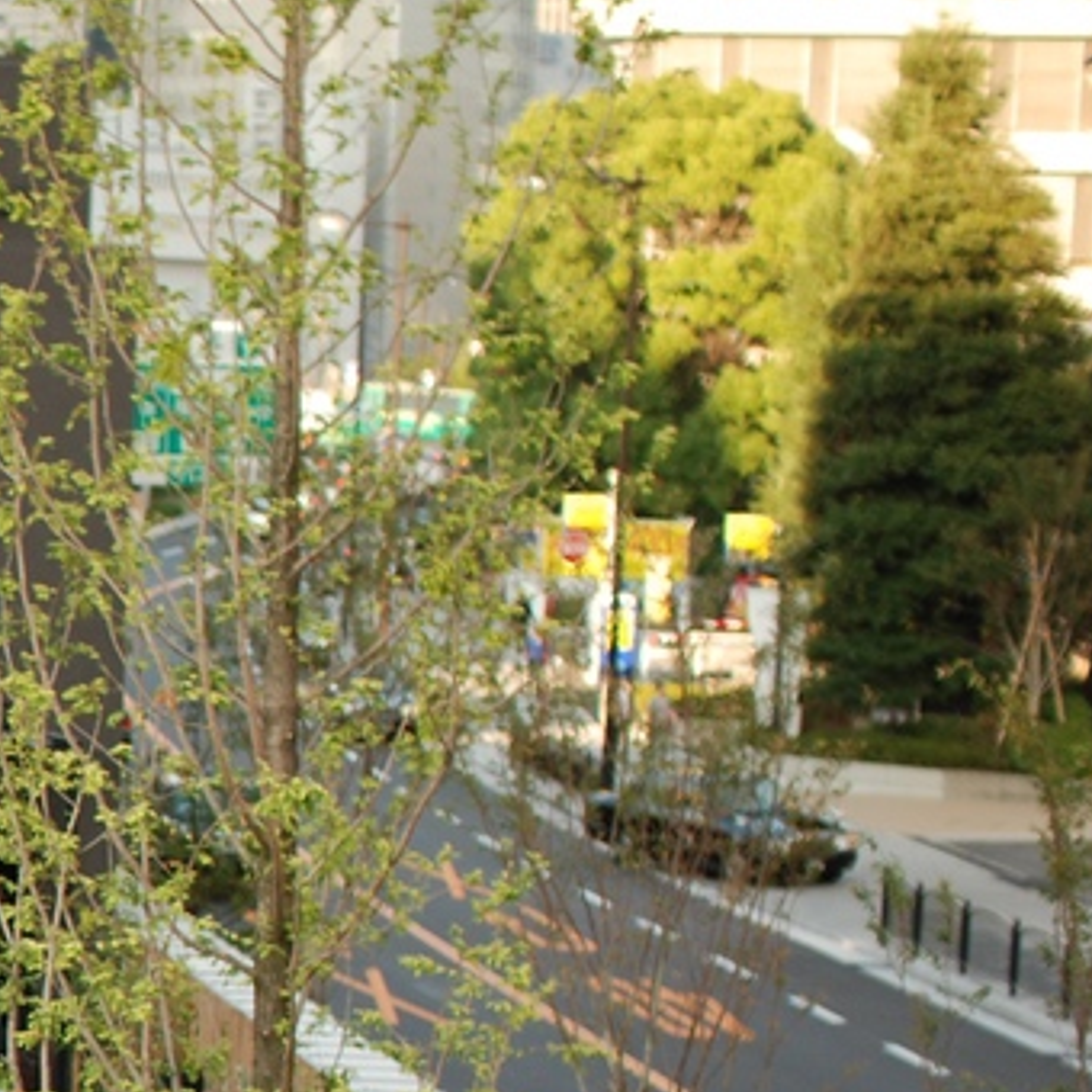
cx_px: -787
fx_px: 4818
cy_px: 1100
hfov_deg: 12.0
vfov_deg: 12.8
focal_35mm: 135
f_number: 2.2
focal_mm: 30
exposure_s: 1/1000
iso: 250
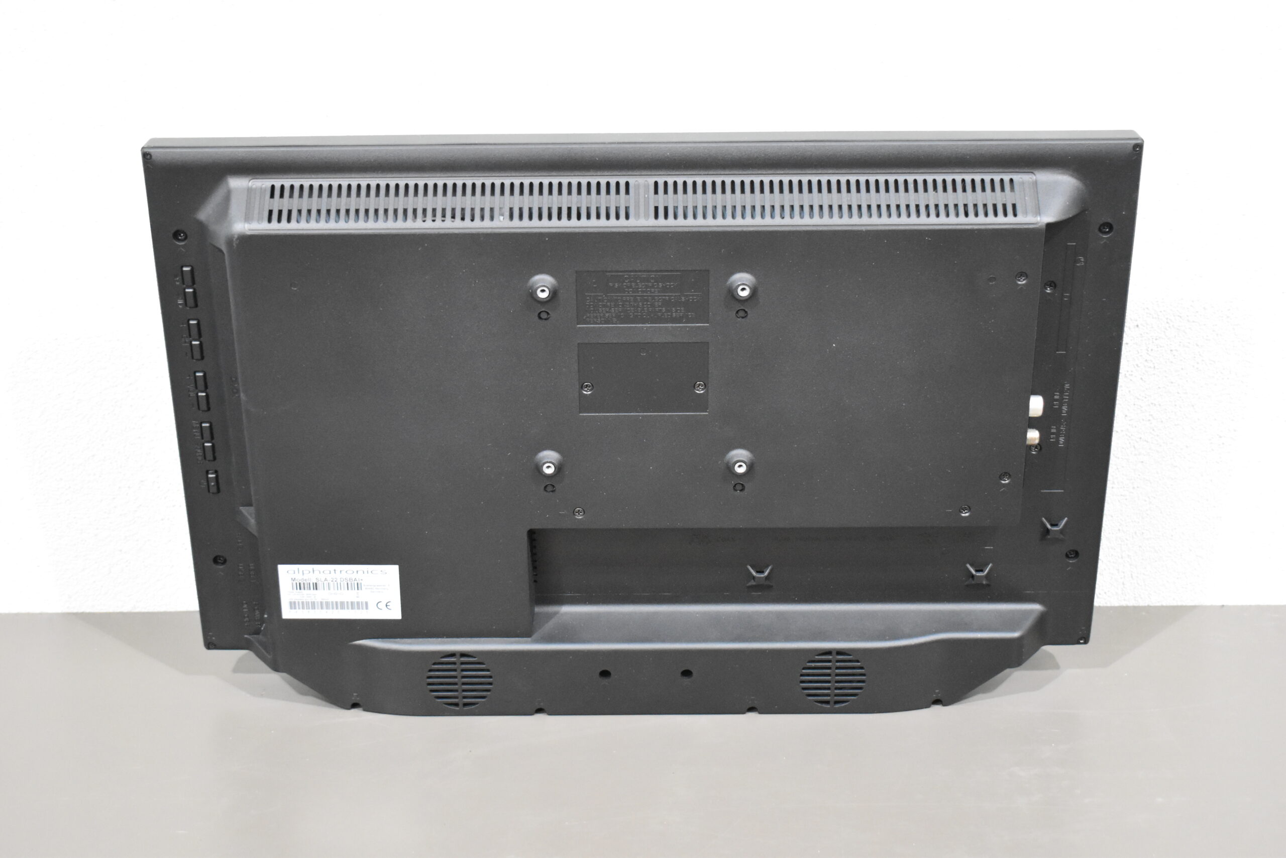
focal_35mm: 57
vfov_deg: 23.8
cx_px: 643
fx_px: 2036
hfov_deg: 35.1
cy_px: 429
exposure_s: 1/125
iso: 4000
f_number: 4.8
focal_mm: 38
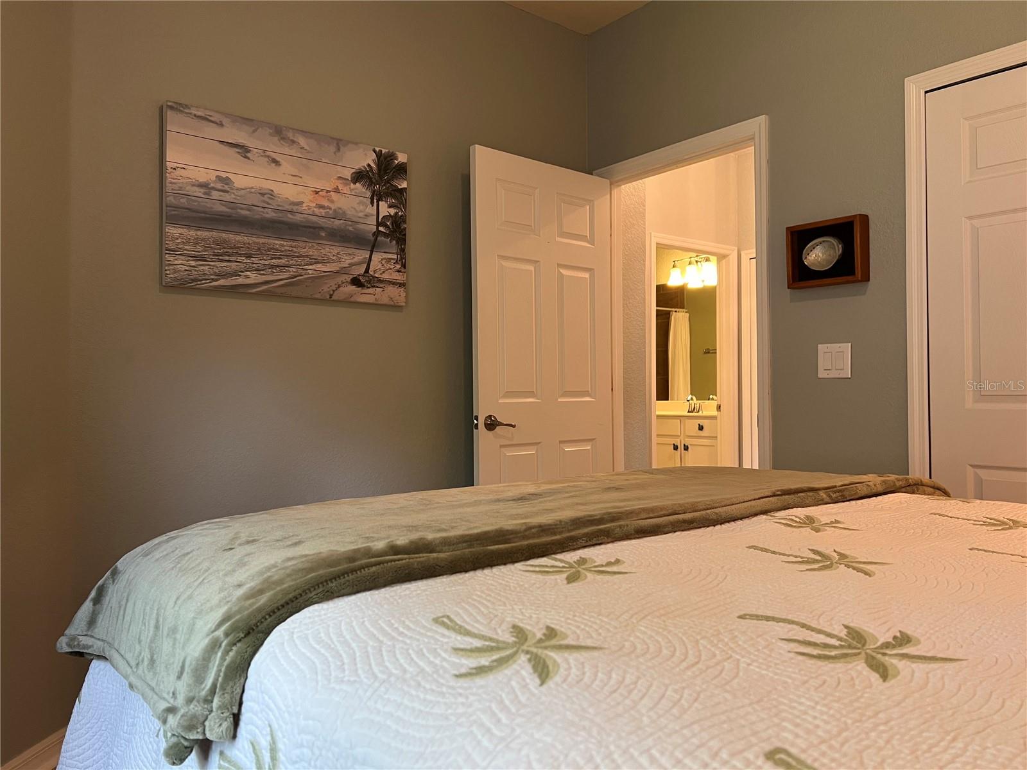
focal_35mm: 26
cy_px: 385
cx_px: 514
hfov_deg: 67.3
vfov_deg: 53.1
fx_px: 771
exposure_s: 1/60
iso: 80
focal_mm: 5.7
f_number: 1.5
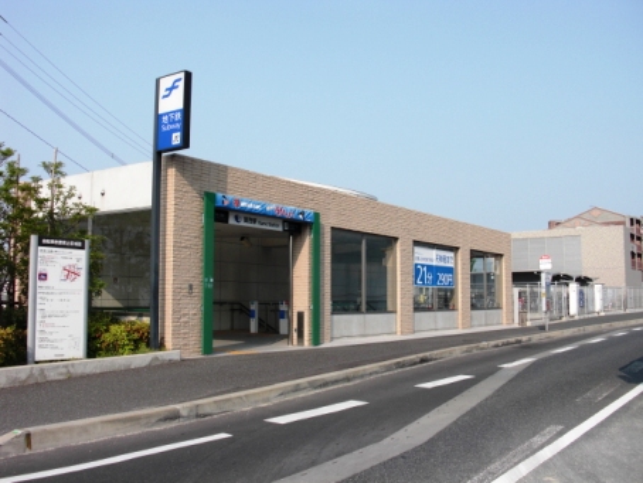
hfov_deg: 51.3
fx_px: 669
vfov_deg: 39.7
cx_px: 322
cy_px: 242
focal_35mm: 36
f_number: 2.8
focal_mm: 6.3
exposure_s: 1/800
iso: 50
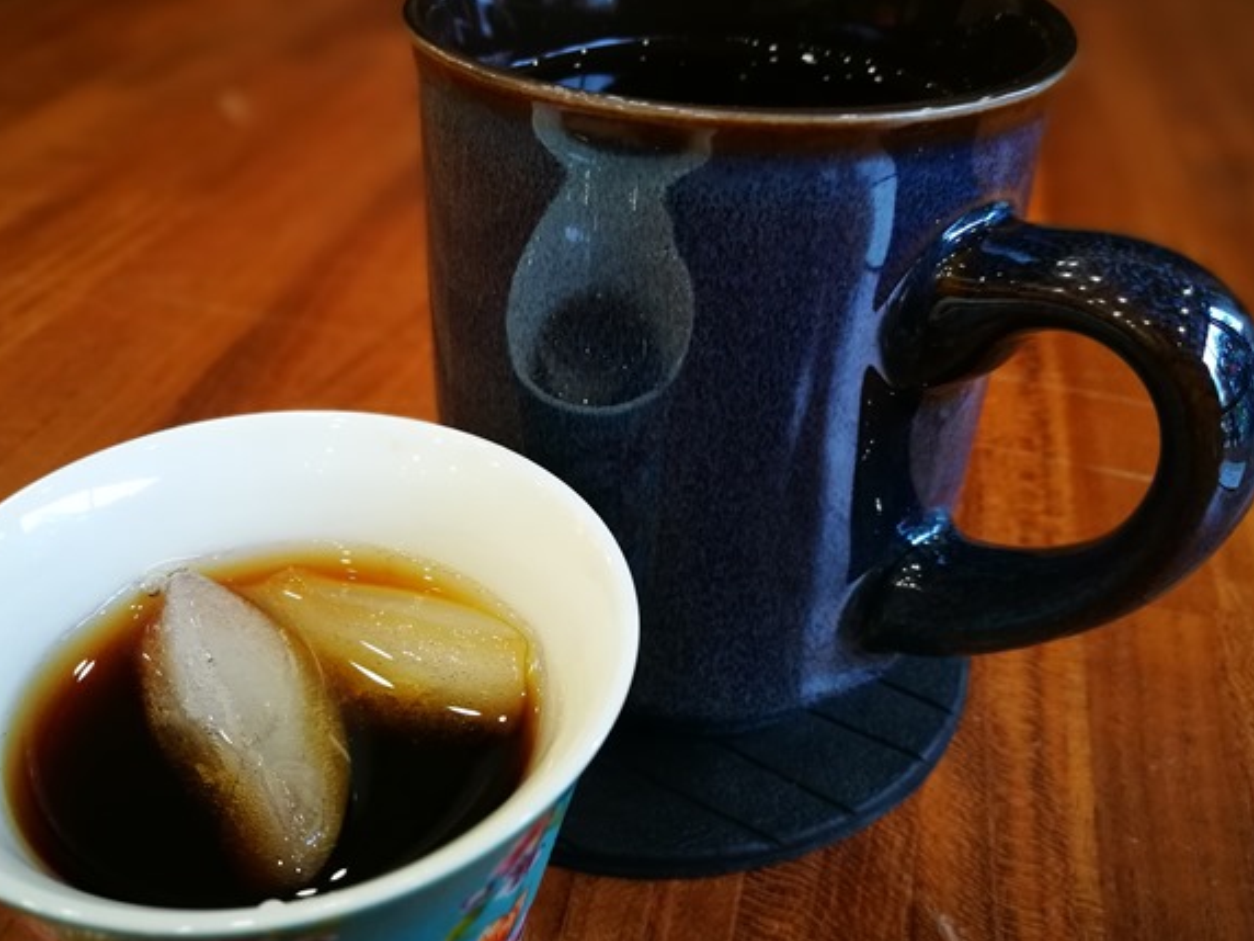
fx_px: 1232
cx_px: 533
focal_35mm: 34
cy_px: 483
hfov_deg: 53.7
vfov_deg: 41.8
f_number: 4
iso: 320
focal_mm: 4.5
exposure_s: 1/30
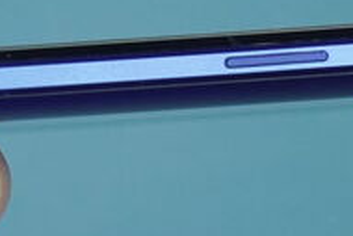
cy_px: 115
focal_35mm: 305
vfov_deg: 4.5
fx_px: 2993
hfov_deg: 6.7
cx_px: 99
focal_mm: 70
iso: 1250
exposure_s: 1/200
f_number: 8
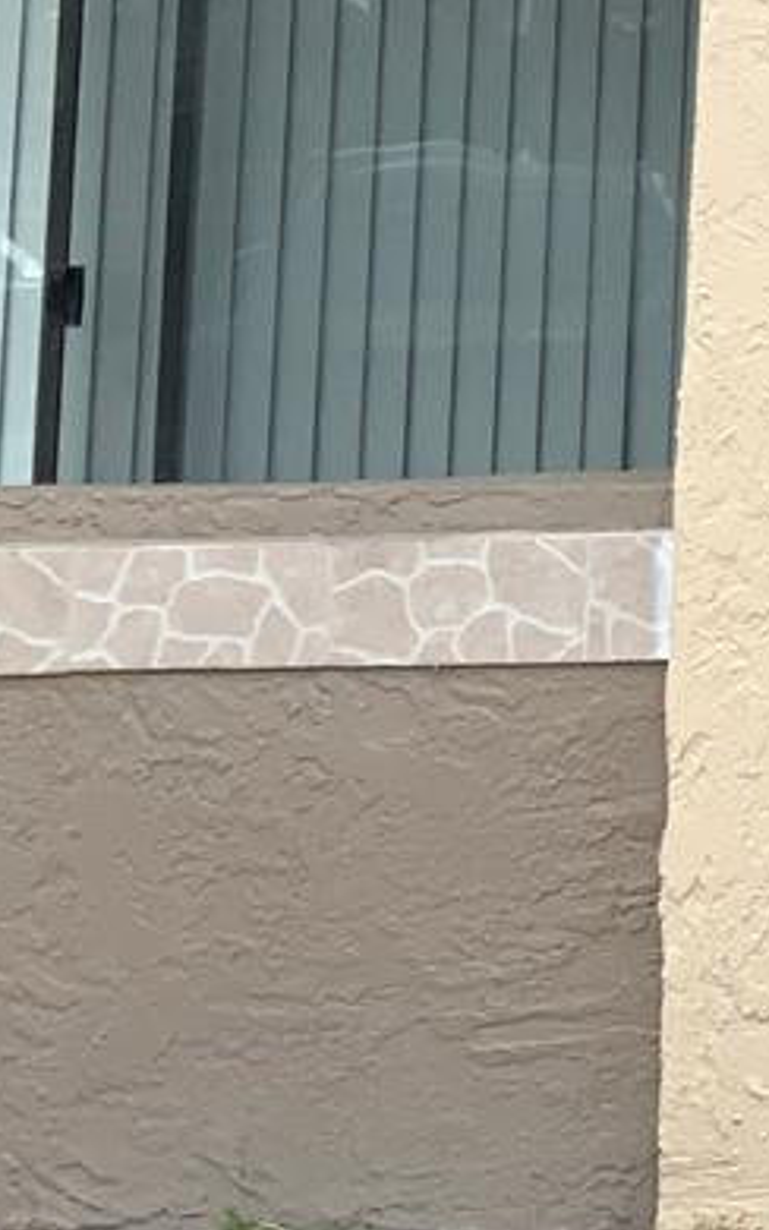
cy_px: -634
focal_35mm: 126
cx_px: 1847
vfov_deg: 15.3
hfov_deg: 9.3
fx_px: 4222
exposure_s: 1/146
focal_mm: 3
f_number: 1.8
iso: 16
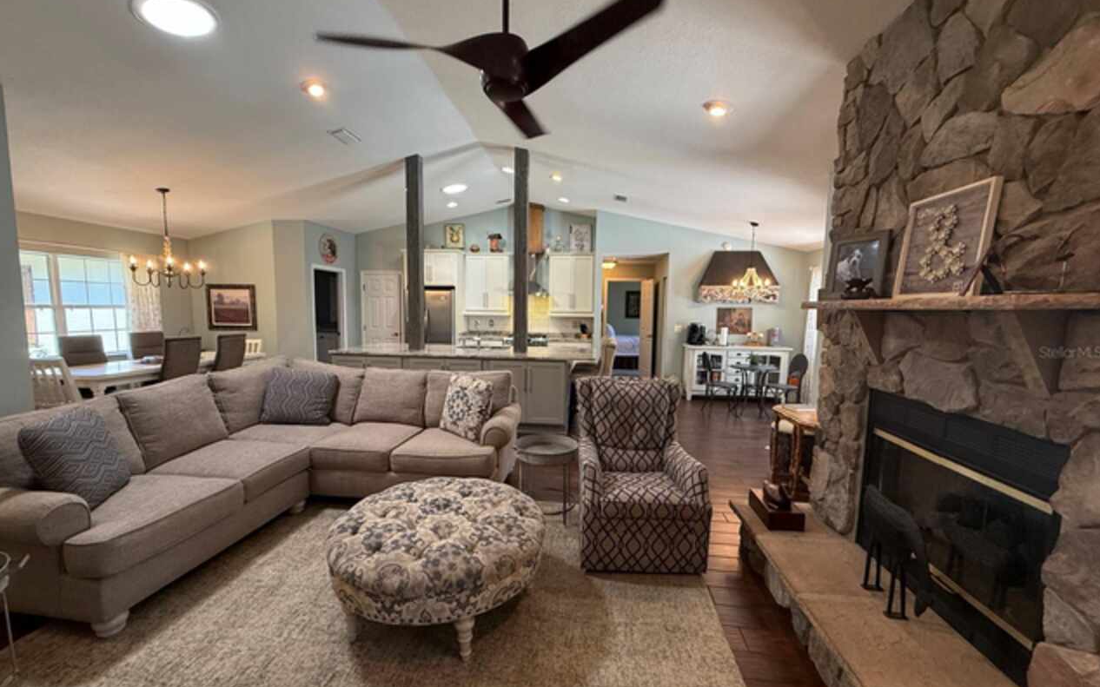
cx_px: 549
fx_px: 450
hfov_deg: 101.5
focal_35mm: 15
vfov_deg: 74.8
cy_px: 352
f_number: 2.2
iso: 400
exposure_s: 1/120
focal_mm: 2.22
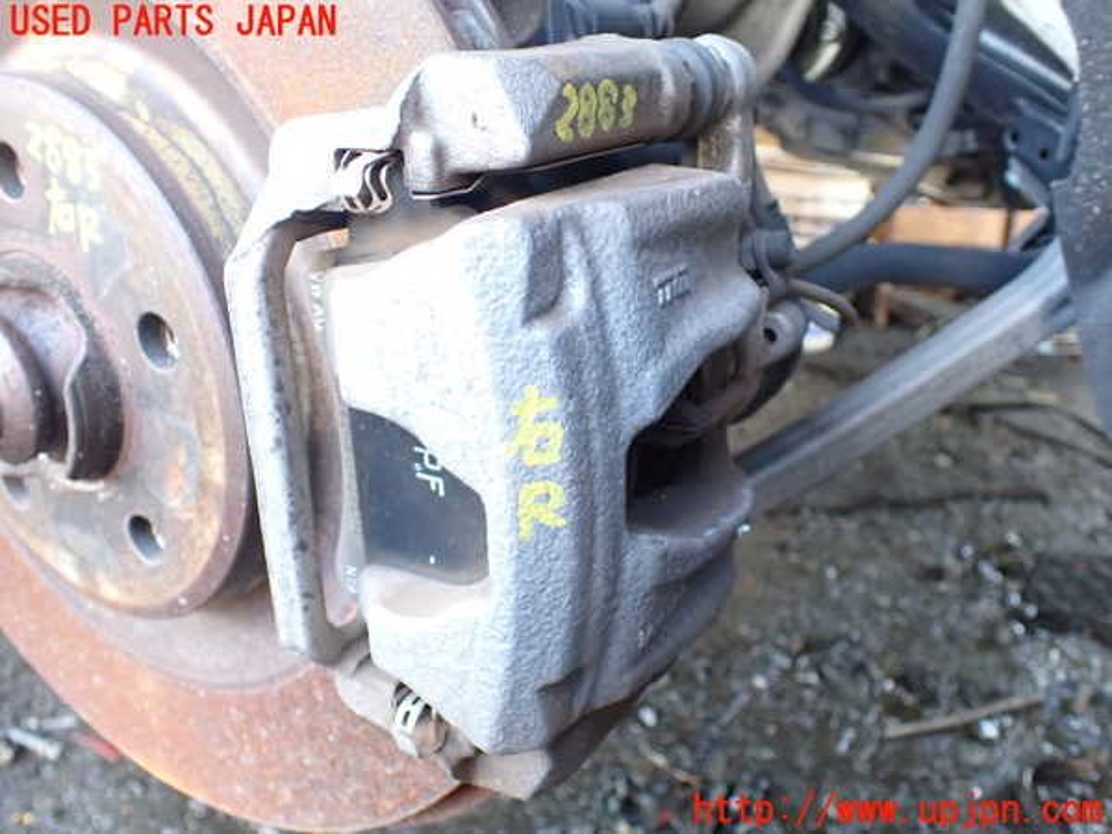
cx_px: 556
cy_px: 417
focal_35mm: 30
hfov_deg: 60.0
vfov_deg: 46.8
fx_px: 964
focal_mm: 5.4
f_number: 2.3
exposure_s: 1/125
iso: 800
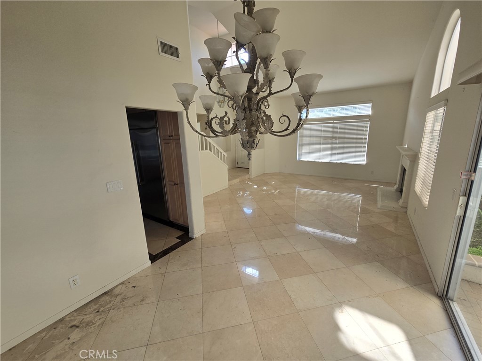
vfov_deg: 89.9
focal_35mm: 13
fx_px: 181
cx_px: 241
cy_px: 180
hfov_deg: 106.2
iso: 50
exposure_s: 1/245
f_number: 2.2
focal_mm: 2.2
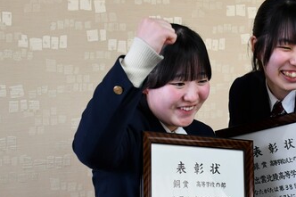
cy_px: 140
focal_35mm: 79
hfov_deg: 25.4
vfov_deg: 17.2
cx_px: 224
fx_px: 649
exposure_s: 1/125
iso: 900
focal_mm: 24
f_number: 3.8
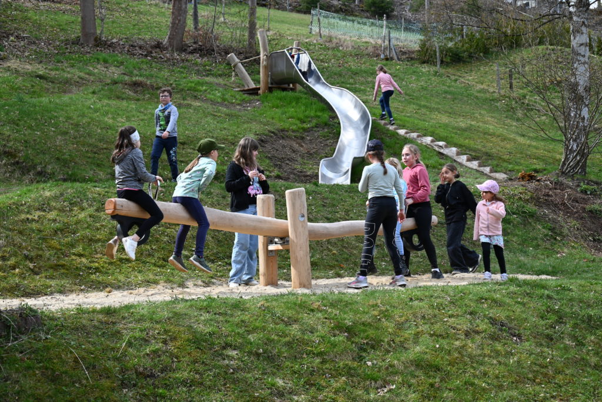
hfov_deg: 36.2
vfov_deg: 24.6
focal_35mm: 55
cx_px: 301
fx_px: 920
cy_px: 201
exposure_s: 1/250
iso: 125
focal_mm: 55
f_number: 5.6
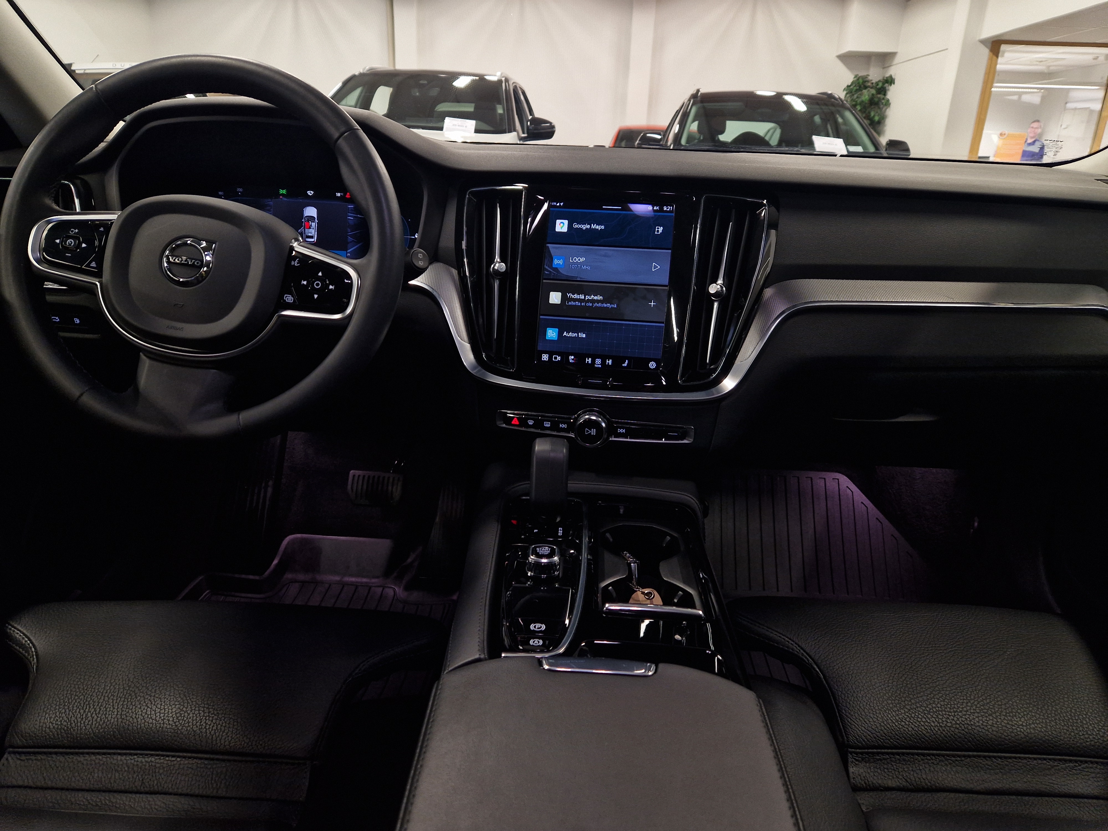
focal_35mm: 23
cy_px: 416
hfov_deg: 73.9
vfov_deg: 58.9
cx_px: 554
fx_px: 736
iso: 125
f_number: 1.8
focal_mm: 5.4
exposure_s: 1/50
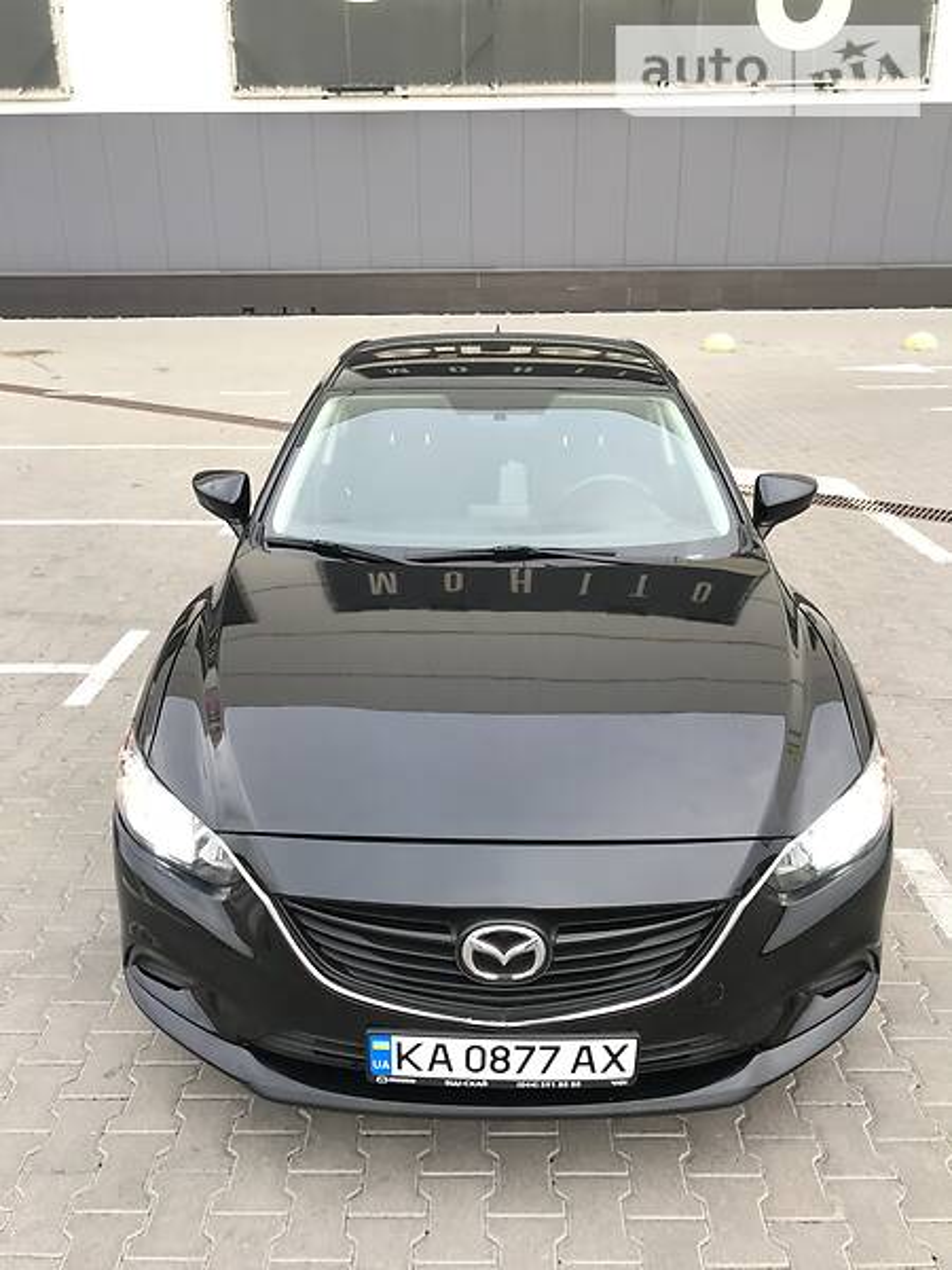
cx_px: 476
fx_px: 1027
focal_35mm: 28
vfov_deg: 63.4
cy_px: 635
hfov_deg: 49.7
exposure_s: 1/97
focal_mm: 4
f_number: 1.8
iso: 25
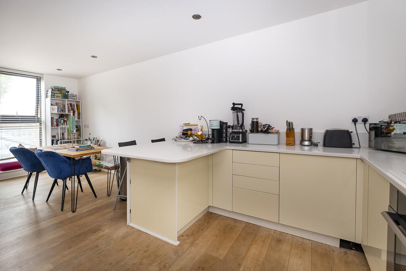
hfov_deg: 100.4
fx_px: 169
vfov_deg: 77.3
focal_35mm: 15
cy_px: 136
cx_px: 203
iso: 500
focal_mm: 10
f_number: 4.5
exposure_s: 1/90
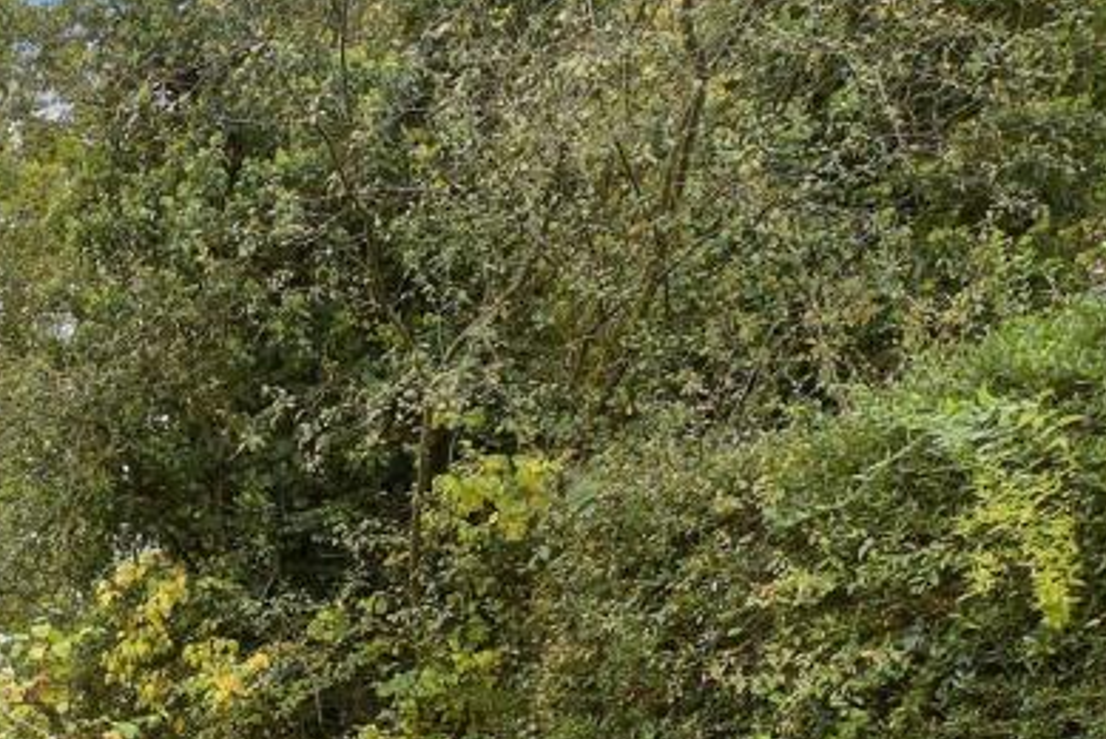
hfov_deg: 31.9
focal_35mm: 50
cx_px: -270
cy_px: 885
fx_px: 1537
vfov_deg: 24.5
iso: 160
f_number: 8
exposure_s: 1/20
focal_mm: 13
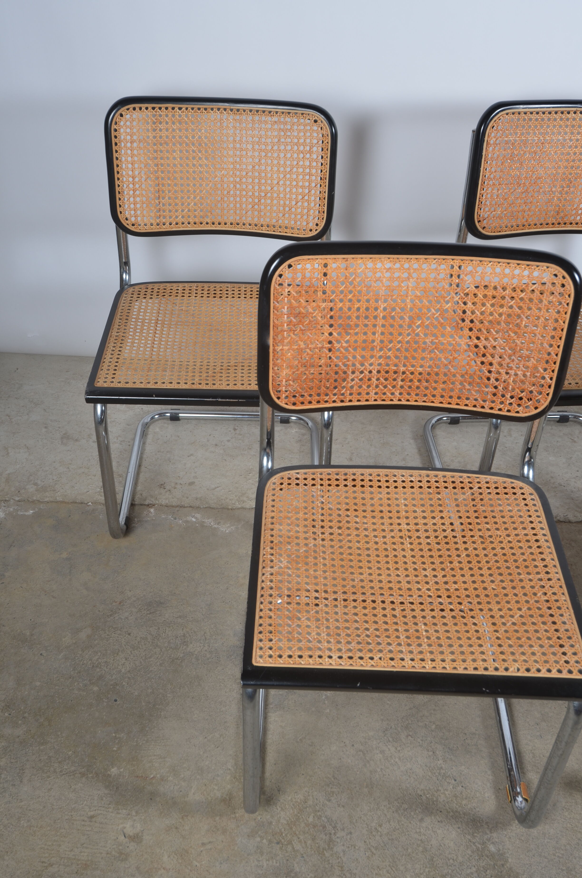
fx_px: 804
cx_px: 291
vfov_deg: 57.3
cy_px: 439
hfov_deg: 39.8
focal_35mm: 33
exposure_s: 1/125
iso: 100
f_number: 11
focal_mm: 22
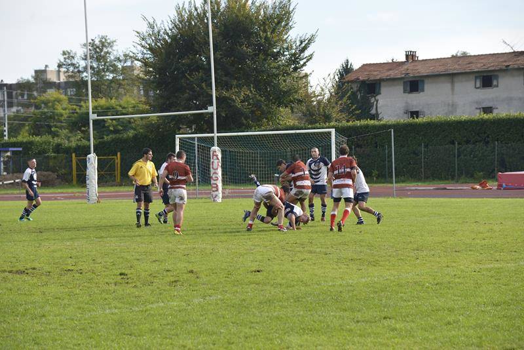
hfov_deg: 17.1
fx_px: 1747
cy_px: 175
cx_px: 262
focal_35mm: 120
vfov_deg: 11.4
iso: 200
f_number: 5
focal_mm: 120
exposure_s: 1/400
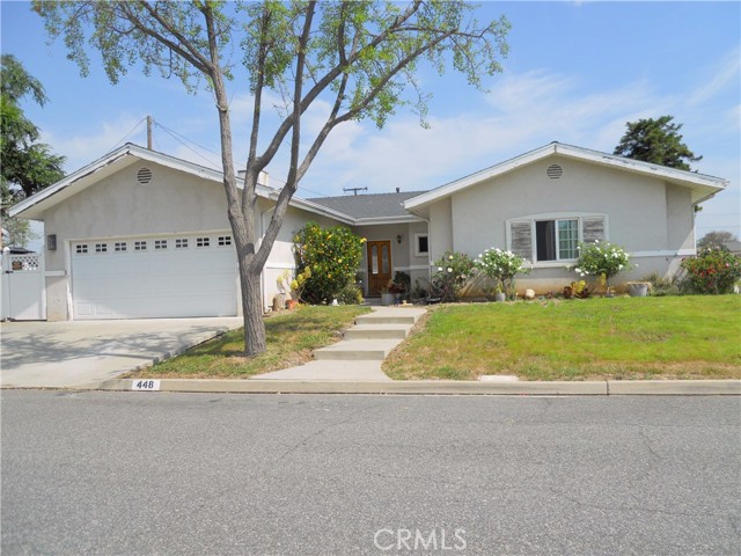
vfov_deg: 49.7
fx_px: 599
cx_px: 370
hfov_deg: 63.4
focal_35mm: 28
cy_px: 278
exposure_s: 1/400
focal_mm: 5
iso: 80
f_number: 5.4
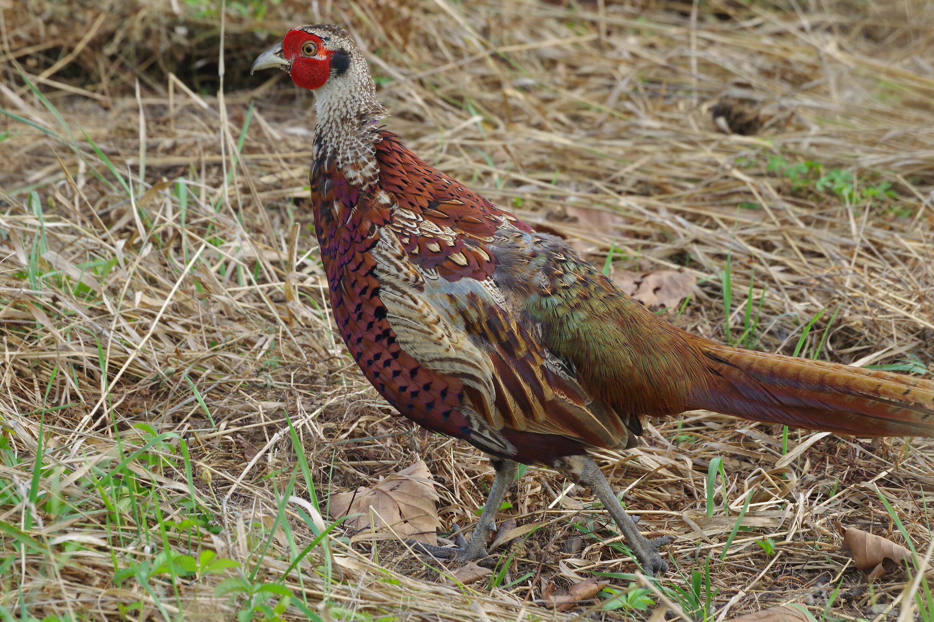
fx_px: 8950
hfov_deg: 6.0
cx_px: 467
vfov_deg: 4.0
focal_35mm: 345
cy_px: 311
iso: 800
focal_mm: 230
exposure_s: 1/250
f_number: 9
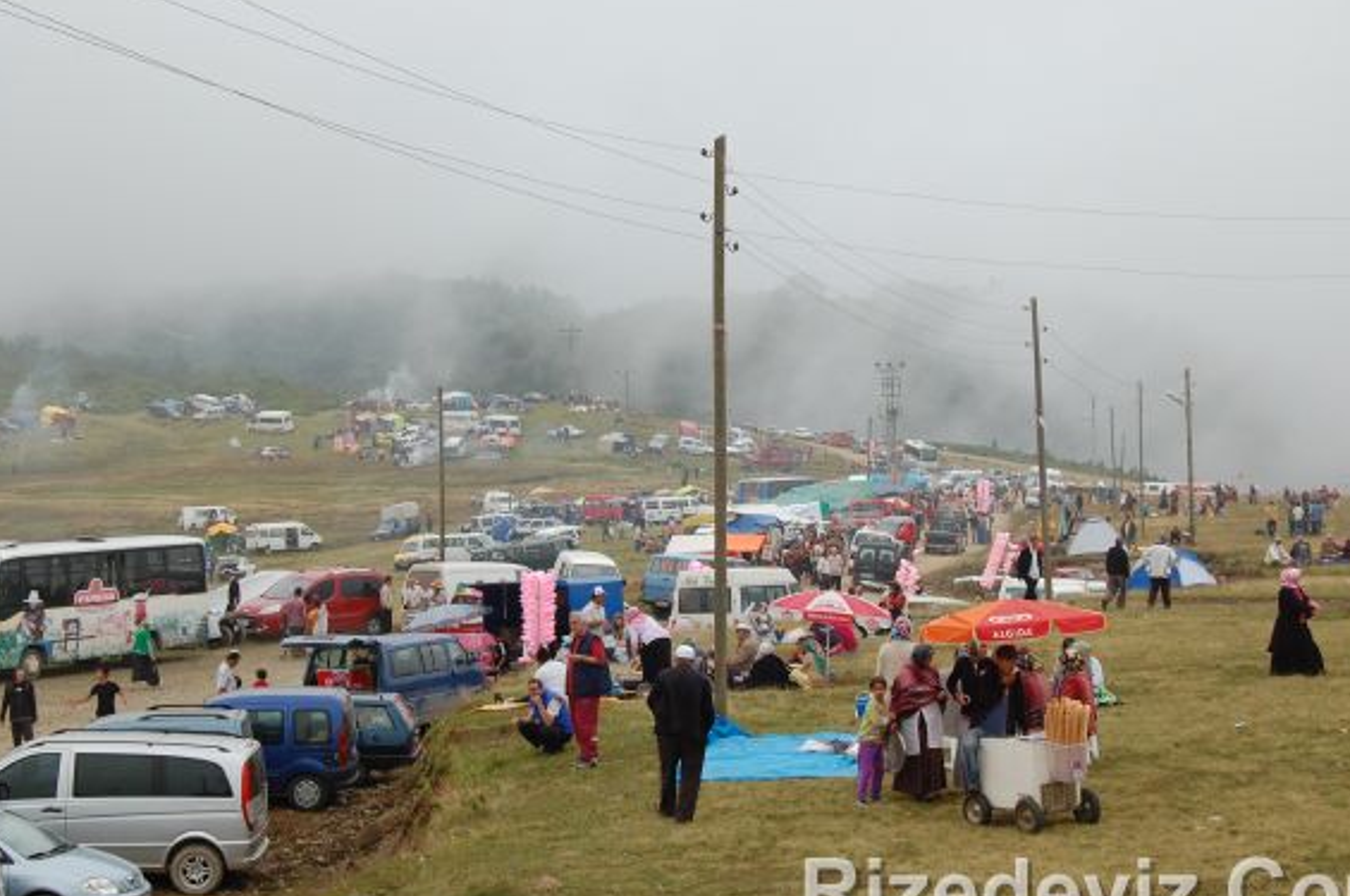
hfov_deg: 29.7
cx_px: 662
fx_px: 2546
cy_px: 438
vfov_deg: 20.0
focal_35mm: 68
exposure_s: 1/320
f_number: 9
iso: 200
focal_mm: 40
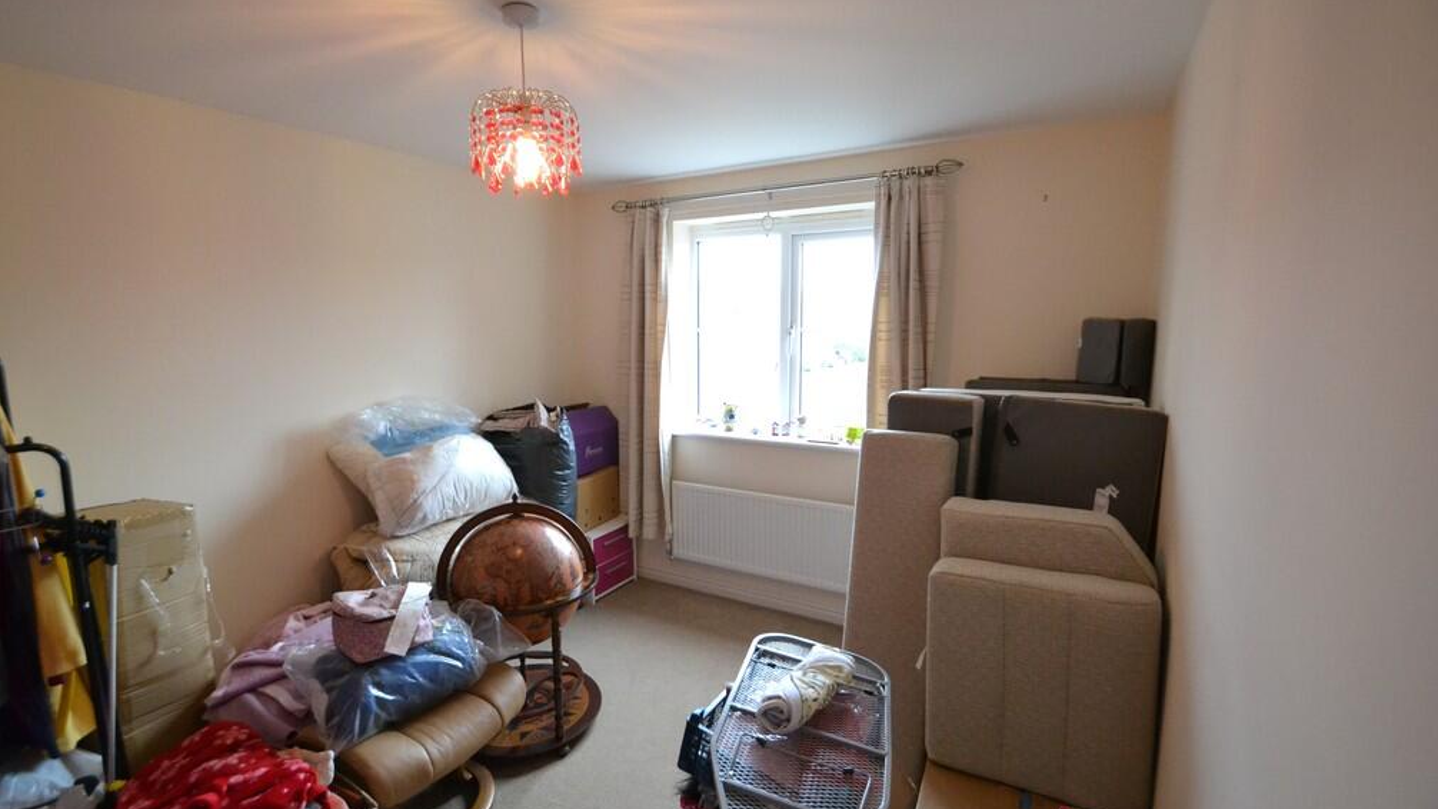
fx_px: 610
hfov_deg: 99.4
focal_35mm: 16
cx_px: 708
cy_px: 391
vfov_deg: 67.1
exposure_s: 1/60
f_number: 3.5
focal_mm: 10
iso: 2500
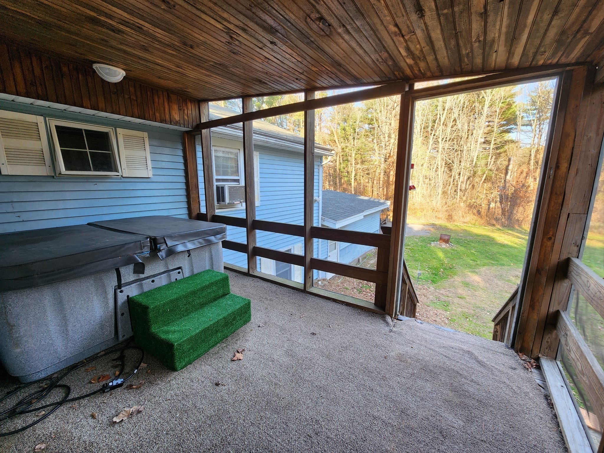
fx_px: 227
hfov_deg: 106.2
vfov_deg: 89.9
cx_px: 302
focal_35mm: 13
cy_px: 226
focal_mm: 2.2
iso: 80
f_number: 2.2
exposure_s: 1/60
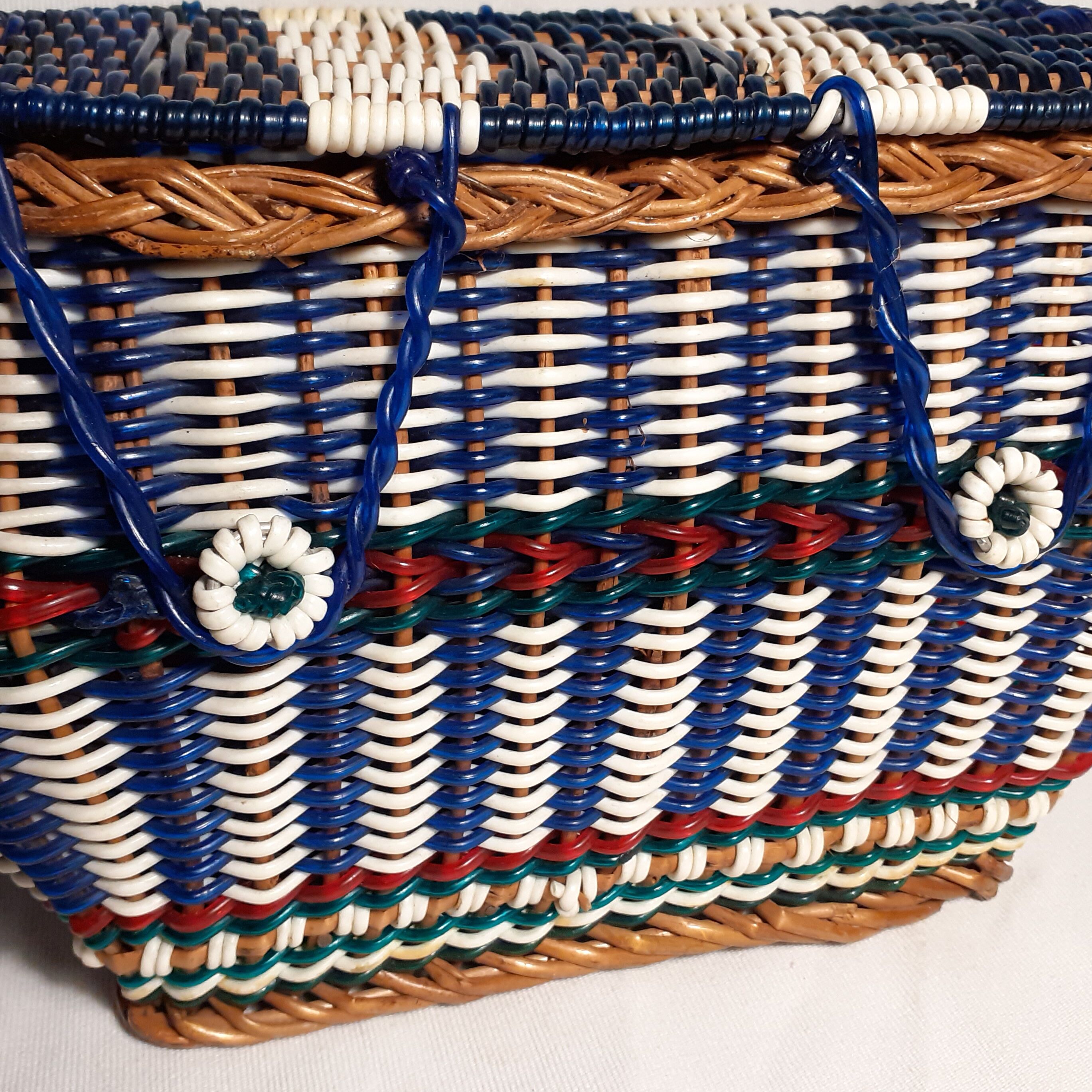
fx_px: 1285
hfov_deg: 46.0
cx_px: 555
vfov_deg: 46.0
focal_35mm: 36
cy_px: 507
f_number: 1.9
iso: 125
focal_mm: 3.6
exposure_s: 1/50
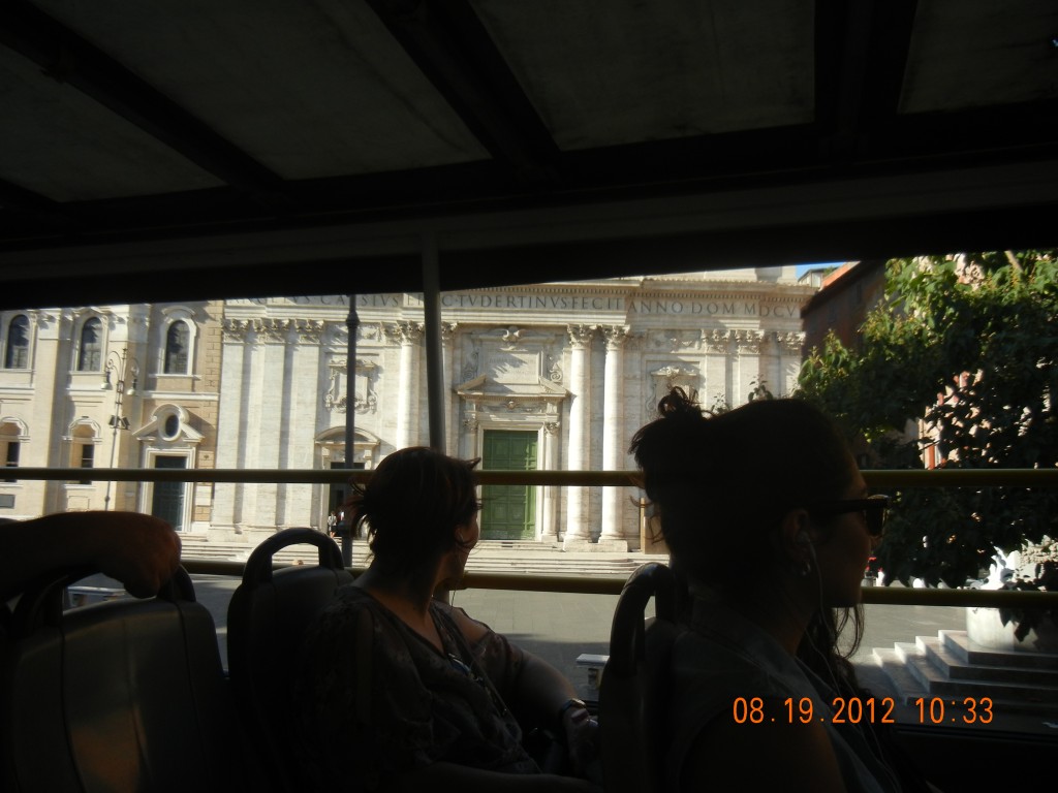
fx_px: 917
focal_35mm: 30
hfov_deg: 60.0
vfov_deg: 46.8
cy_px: 396
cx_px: 529
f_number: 3.5
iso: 160
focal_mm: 5.4
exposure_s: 1/767
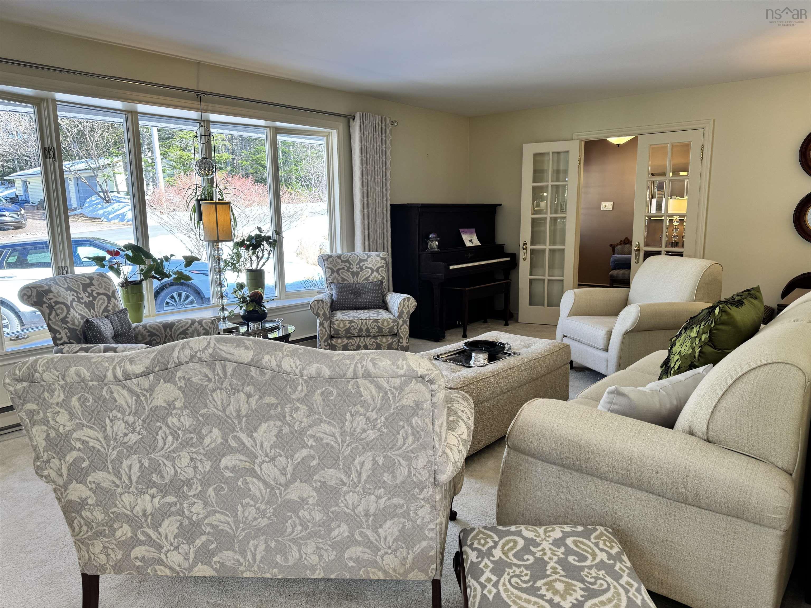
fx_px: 562
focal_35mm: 24
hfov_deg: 71.6
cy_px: 304
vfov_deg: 56.8
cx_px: 406
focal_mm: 6.76
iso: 80
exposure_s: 1/120
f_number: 1.78
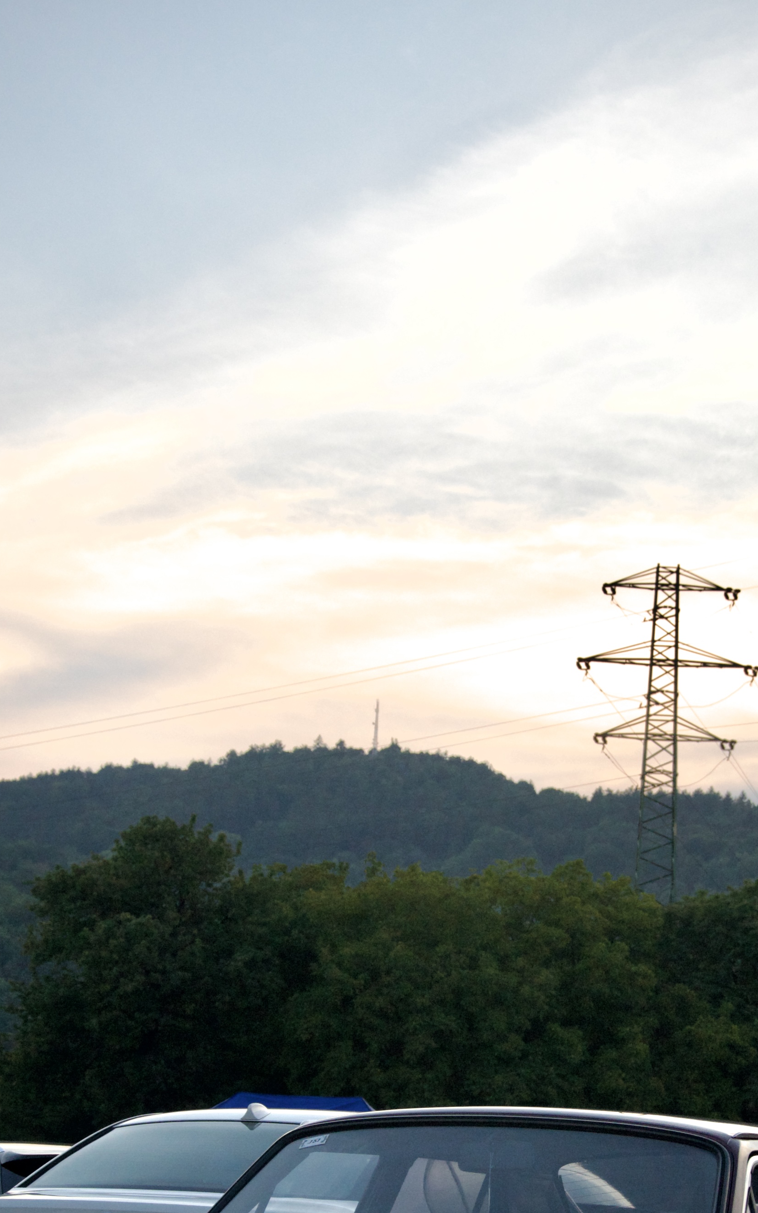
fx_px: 3070
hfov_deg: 14.1
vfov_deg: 22.2
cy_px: 899
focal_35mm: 93
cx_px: 483
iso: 400
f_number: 5.6
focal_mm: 35
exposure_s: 1/1000
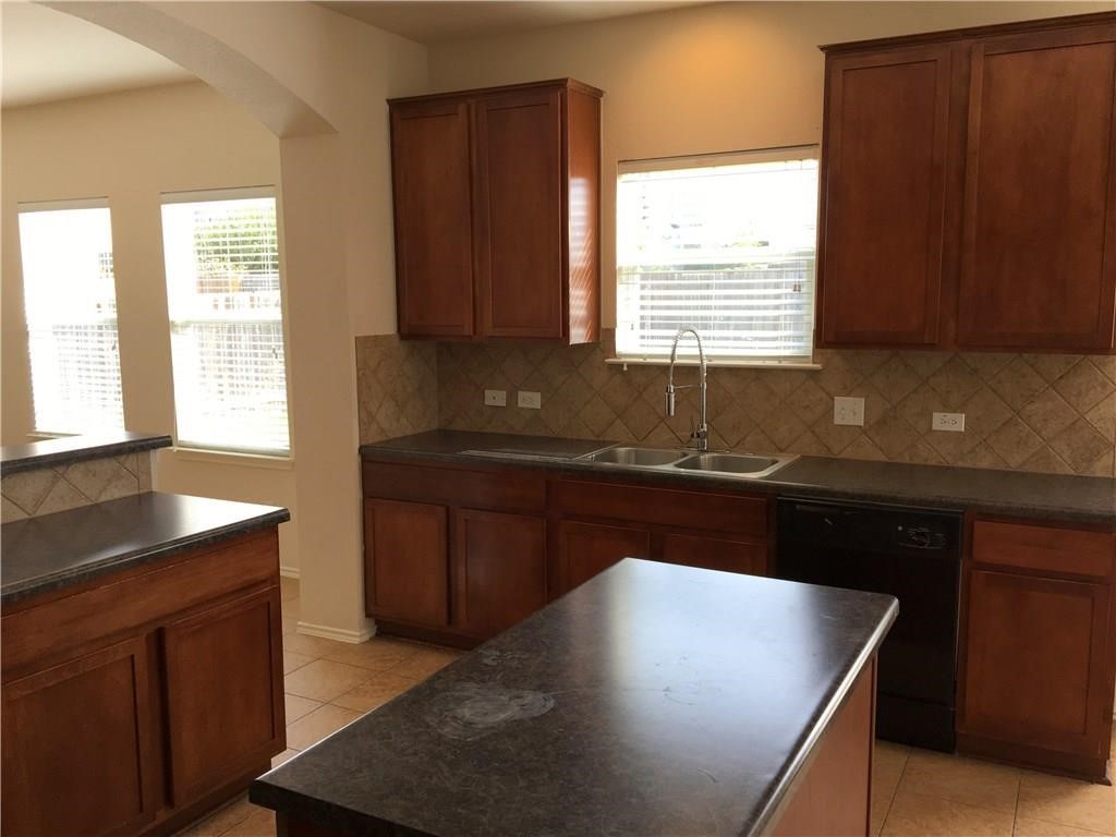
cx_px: 558
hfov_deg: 61.7
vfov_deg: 48.2
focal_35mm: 29
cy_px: 418
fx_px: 935
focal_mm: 4.15
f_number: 2.2
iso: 32
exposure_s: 1/120
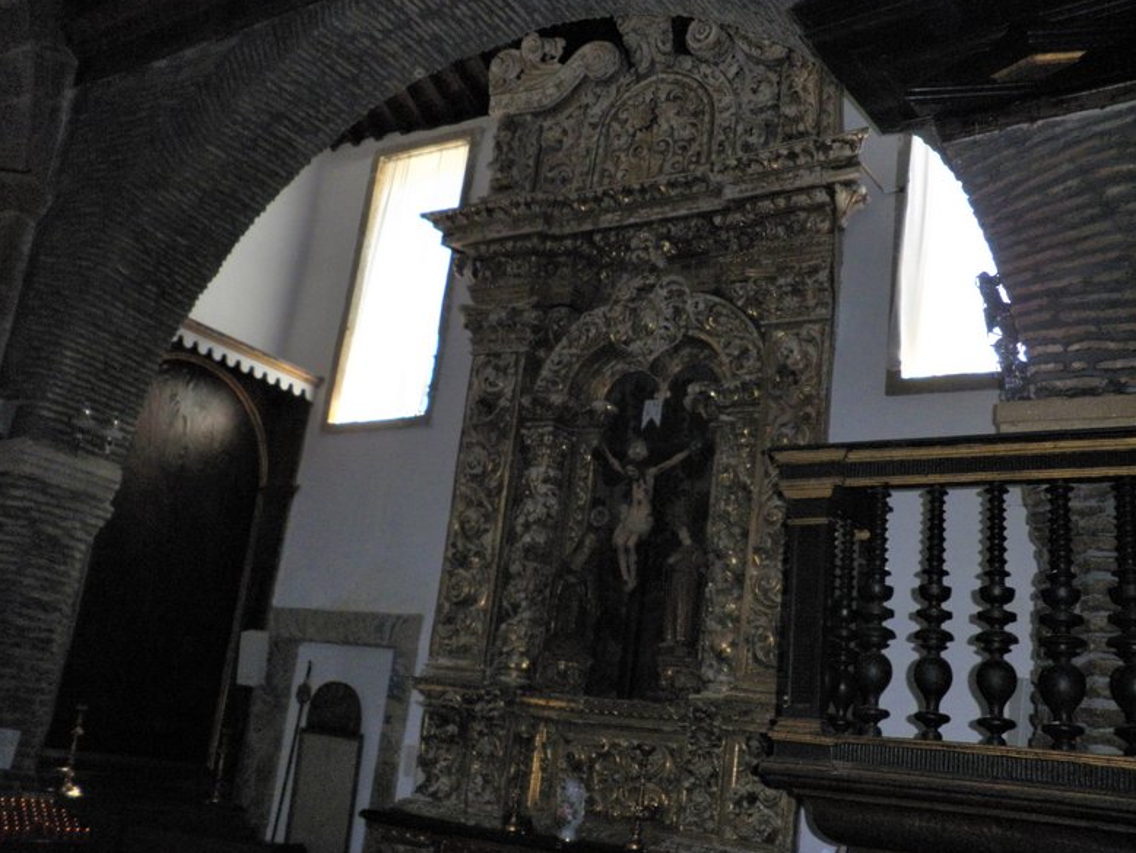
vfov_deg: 38.7
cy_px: 422
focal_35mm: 37
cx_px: 556
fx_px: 1215
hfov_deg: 50.1
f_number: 3.5
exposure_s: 1/30
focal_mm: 6.3
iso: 200
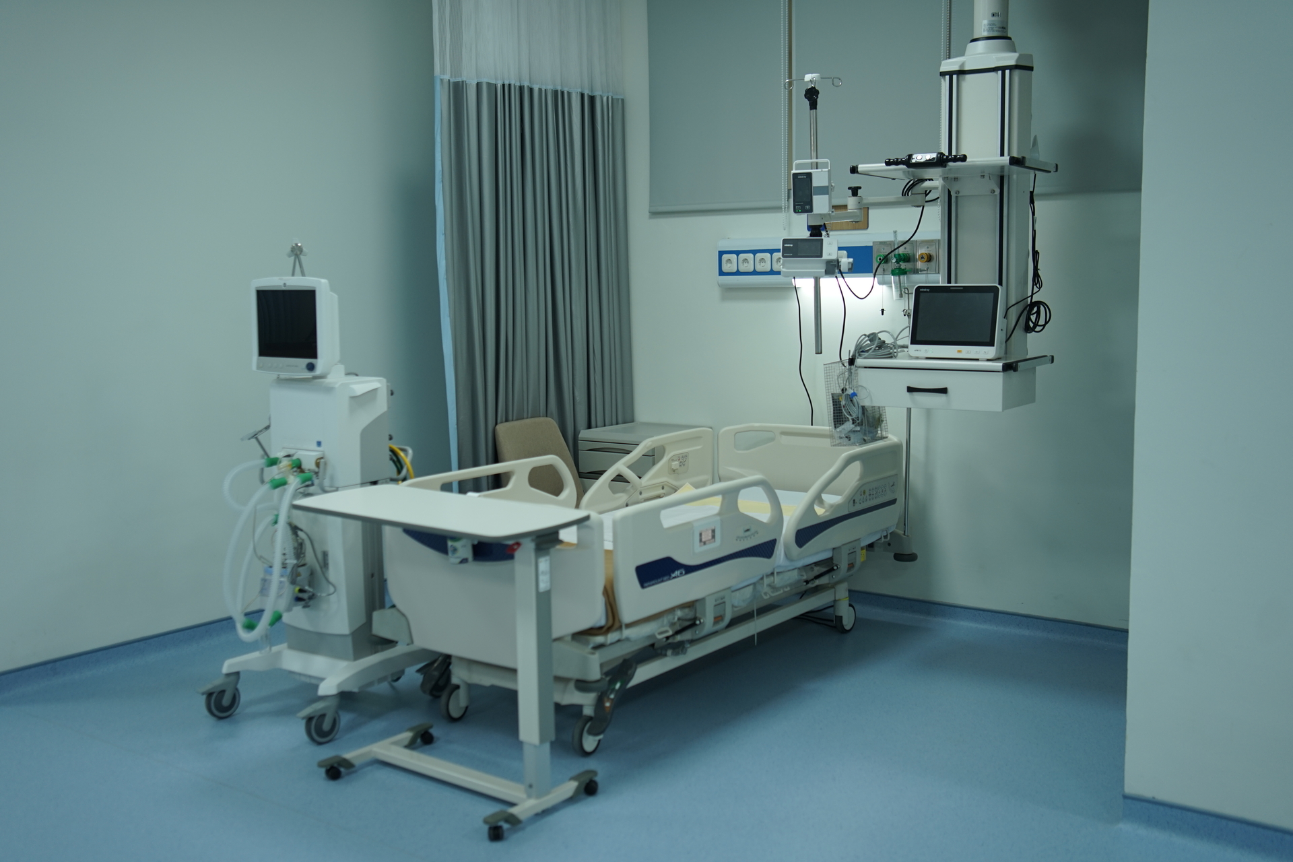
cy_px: 431
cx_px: 646
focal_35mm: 35
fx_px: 1257
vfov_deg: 37.9
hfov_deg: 54.4
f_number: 2.2
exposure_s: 1/160
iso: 250
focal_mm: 35
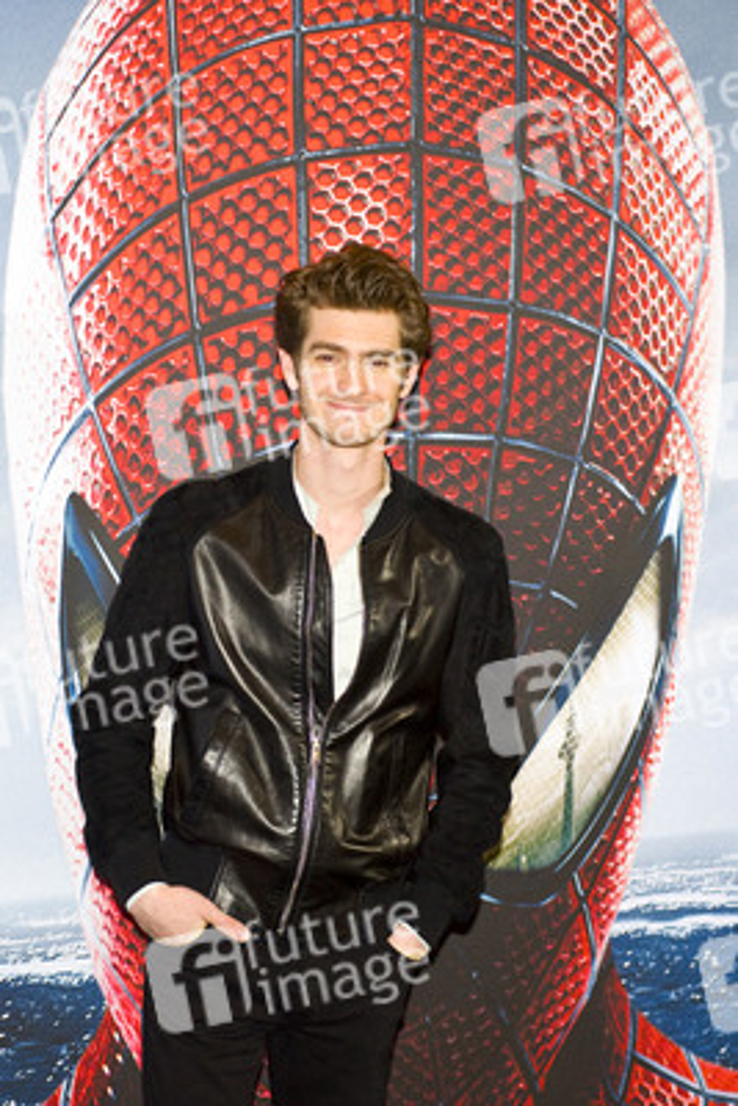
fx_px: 2642
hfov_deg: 15.9
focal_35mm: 86
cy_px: 553
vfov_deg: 23.6
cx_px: 369
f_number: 5
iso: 1250
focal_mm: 86
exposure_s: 1/320
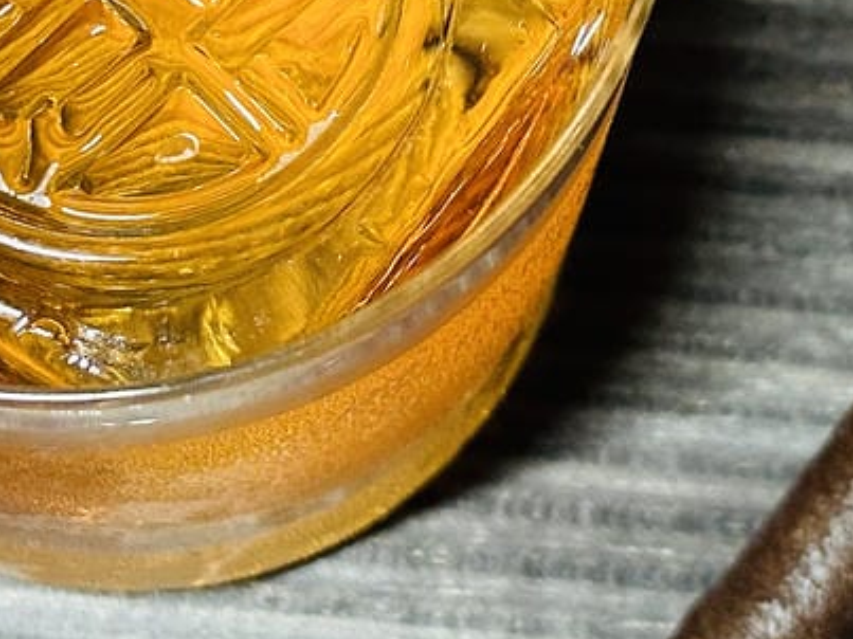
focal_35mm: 143
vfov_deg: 10.3
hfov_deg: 13.8
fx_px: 3523
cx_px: 440
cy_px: 8
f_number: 1.78
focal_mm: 6.86
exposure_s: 1/34
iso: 500
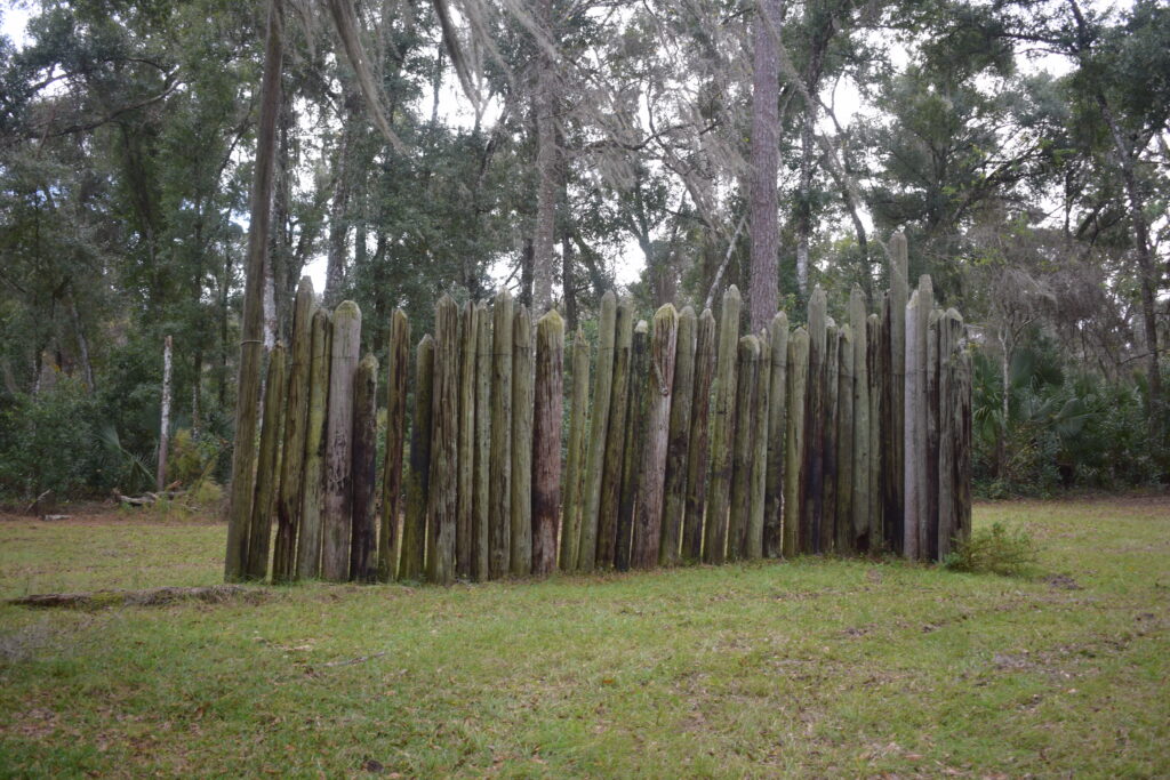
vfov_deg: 34.2
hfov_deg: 49.5
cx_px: 585
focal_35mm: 39
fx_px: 1268
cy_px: 390
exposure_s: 1/80
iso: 200
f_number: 4
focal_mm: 26
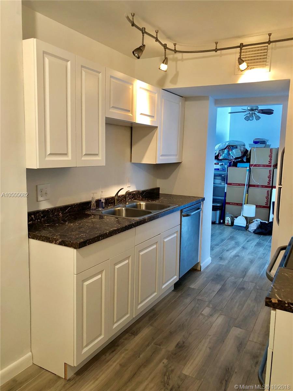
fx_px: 316
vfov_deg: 63.4
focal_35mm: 28
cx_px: 146
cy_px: 196
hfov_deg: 49.7
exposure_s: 1/15
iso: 40
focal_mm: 4
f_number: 1.8
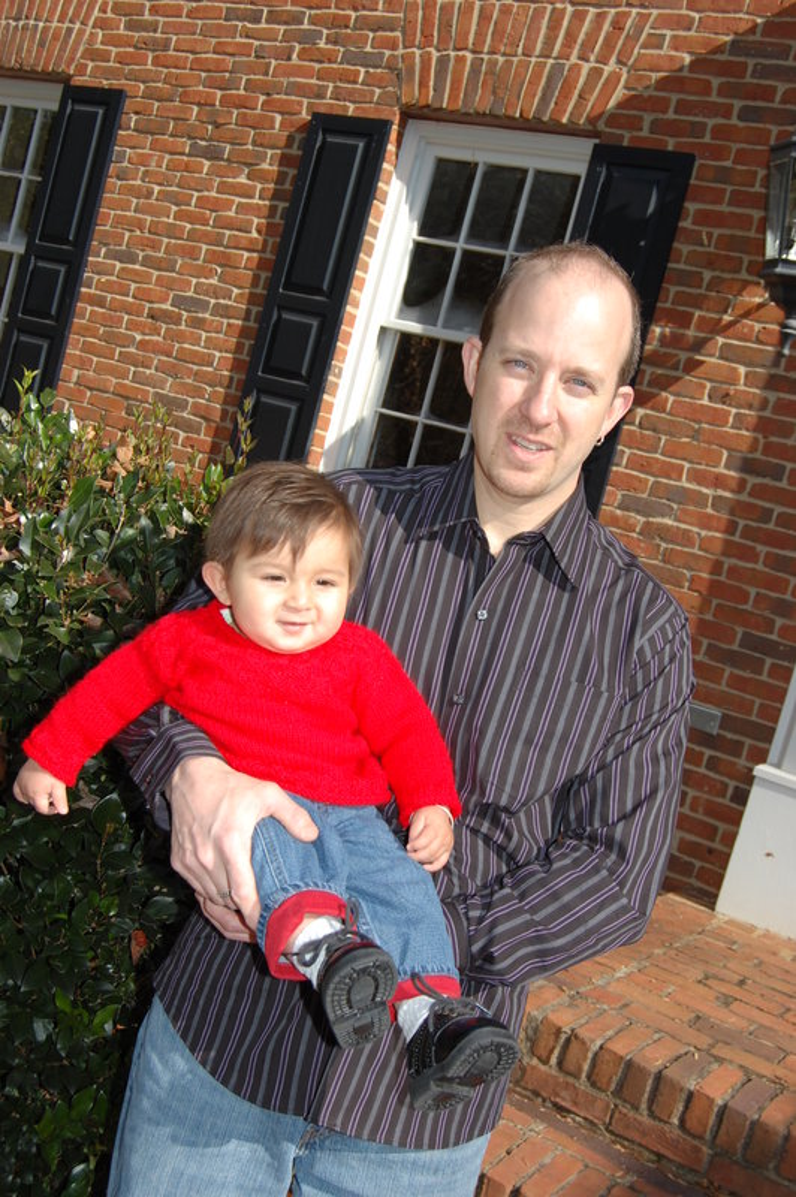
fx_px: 1296
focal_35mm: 39
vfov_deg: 49.6
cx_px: 398
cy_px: 598
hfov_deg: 34.2
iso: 200
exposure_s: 1/500
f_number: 7.1
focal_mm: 26
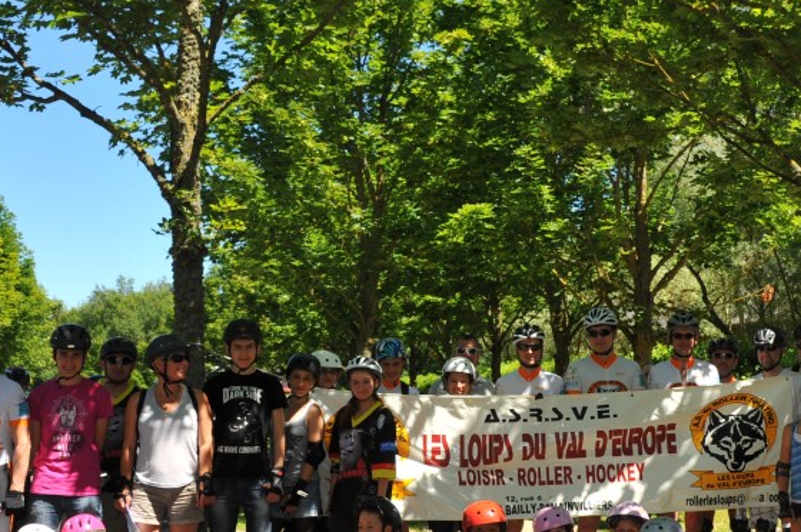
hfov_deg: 39.3
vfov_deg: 26.9
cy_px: 307
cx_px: 512
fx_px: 1111
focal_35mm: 50
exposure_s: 1/250
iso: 400
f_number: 13
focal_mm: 28
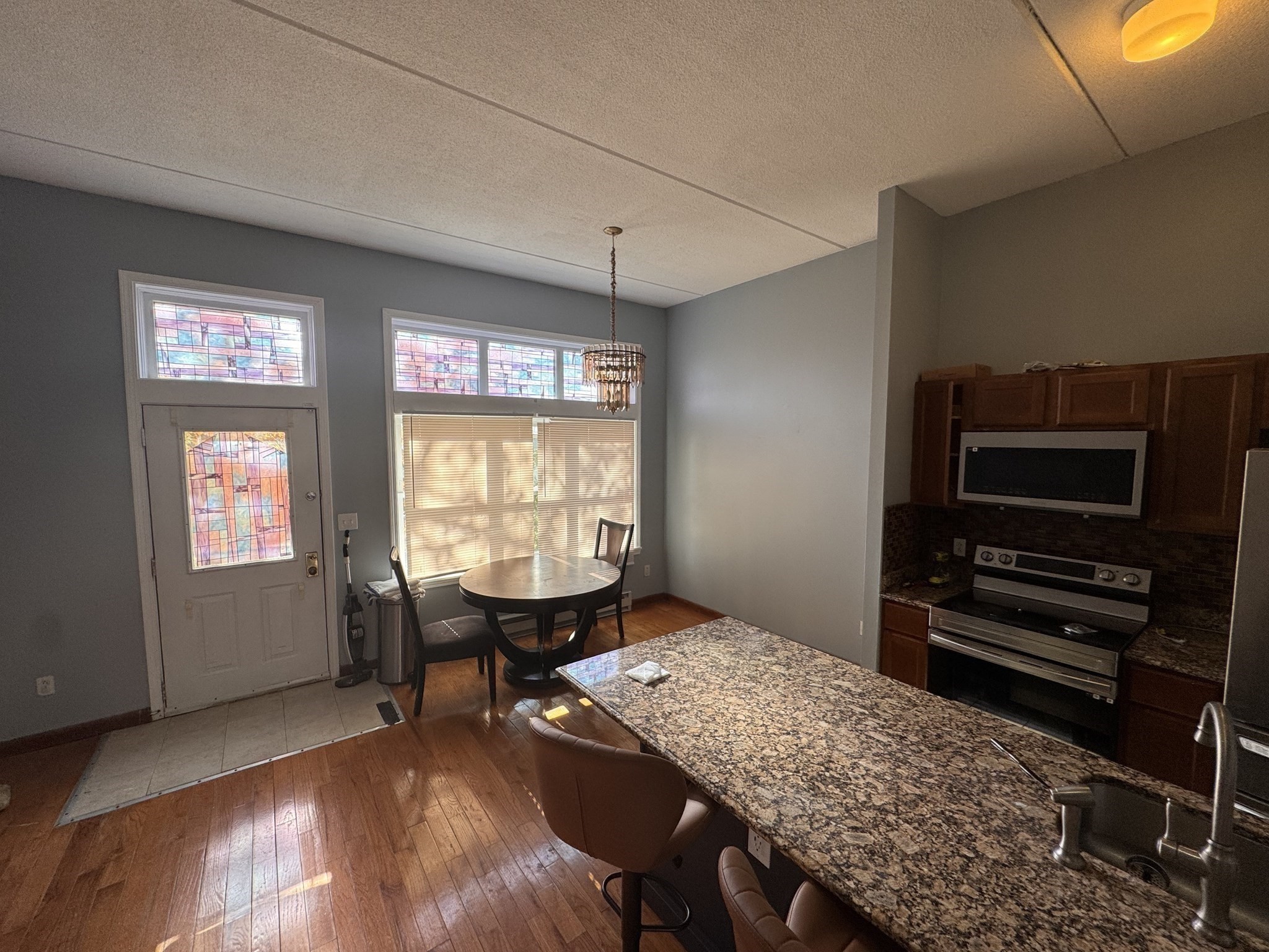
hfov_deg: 102.1
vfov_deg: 85.7
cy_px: 476
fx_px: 513
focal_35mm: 14
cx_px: 634
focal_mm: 2.22
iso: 64
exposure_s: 1/120
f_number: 2.2
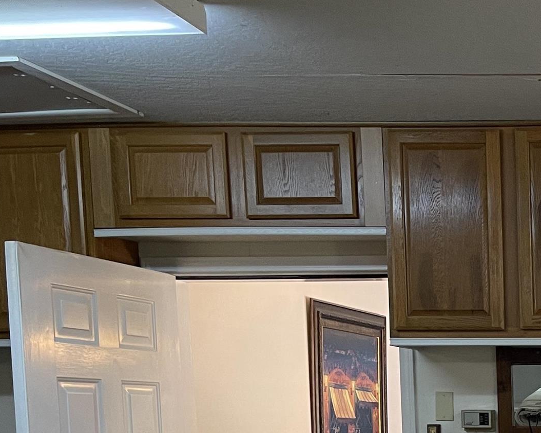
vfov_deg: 19.4
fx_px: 1185
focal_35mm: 74
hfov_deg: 22.3
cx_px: 749
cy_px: 525
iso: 125
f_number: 1.6
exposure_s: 1/60
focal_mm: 5.1
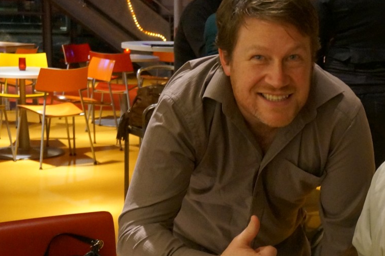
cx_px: 360
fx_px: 930
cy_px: 173
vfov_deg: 15.6
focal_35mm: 87
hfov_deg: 22.7
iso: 3200
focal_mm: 27
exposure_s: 1/60
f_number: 4.5
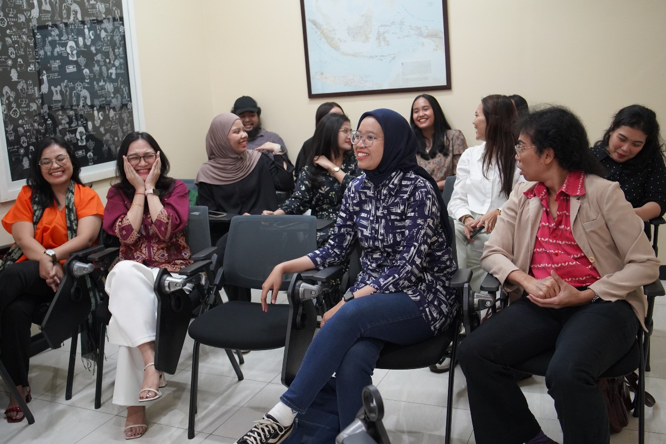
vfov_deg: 37.9
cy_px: 222
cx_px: 333
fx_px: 647
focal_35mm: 35
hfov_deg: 54.4
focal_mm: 35
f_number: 4
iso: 5000
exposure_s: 1/160
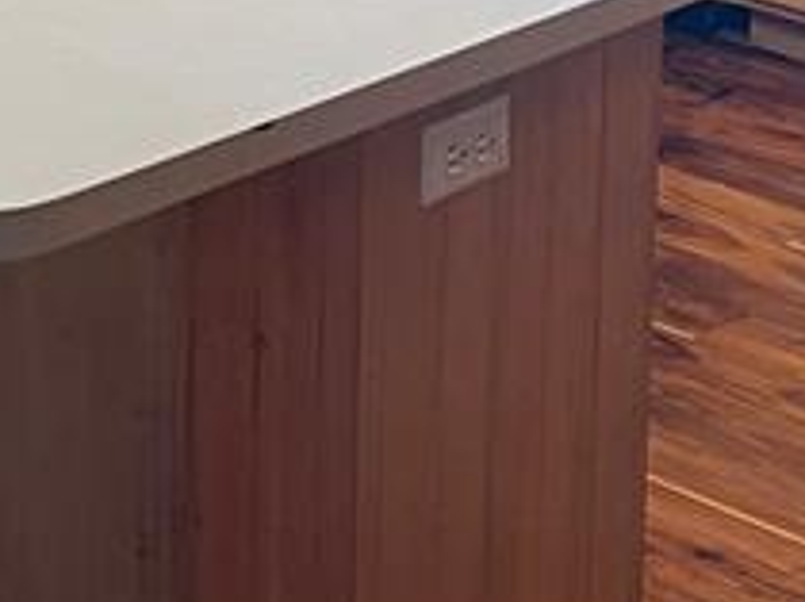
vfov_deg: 10.8
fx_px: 2950
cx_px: 172
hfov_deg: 15.4
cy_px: -512
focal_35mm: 127
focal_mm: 5.7
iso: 100
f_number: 1.5
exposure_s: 1/60
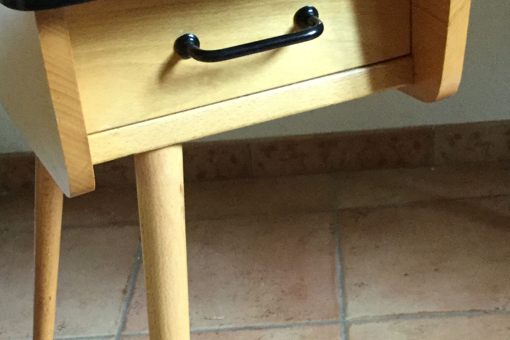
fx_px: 963
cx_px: 270
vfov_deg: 19.7
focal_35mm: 68
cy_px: 285
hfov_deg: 29.6
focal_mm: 3.3
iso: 200
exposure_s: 1/17
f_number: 2.4
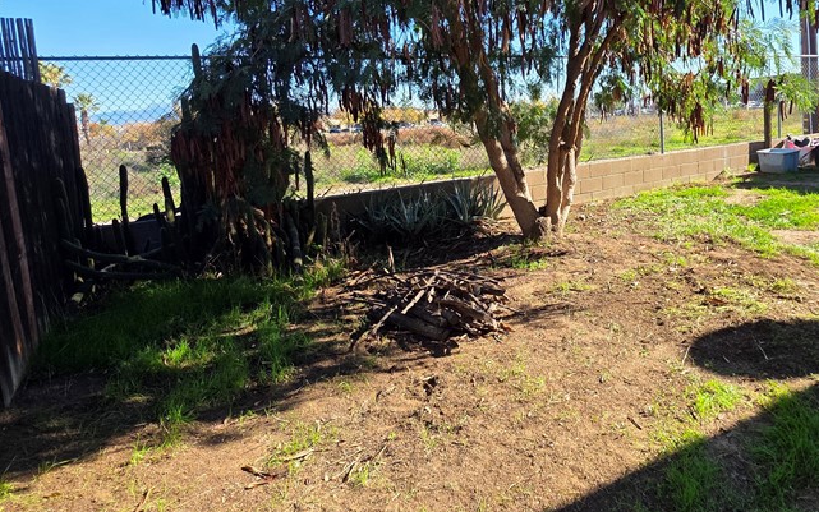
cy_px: 161
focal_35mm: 22
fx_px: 491
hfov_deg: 78.3
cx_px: 509
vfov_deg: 53.7
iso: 40
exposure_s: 1/769
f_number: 1.9
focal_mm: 2.2
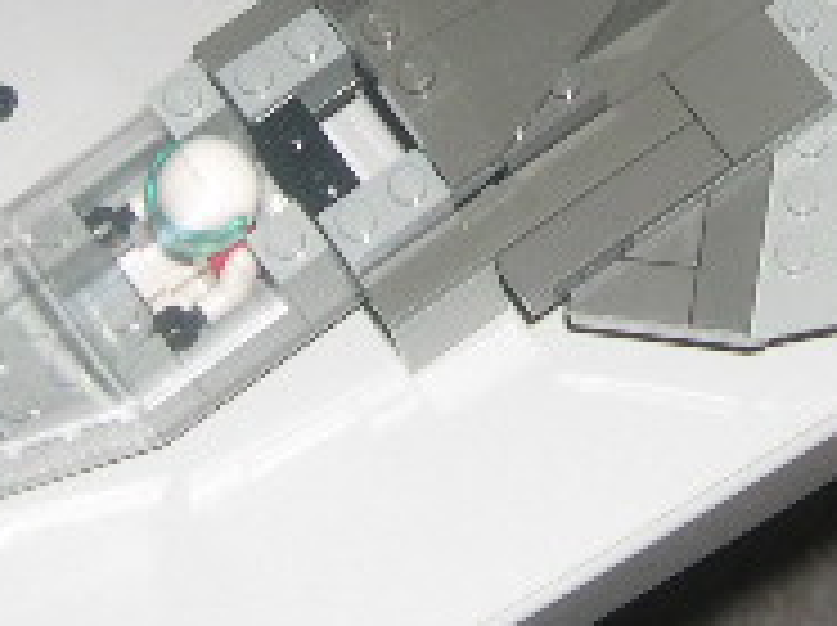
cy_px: -149
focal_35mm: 131
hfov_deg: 15.0
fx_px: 3163
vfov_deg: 11.1
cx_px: 616
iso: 100
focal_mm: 8
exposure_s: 1/60
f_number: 2.8
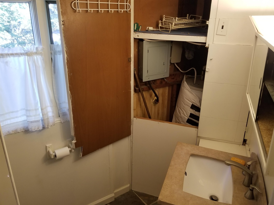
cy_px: 102
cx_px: 137
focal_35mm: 26
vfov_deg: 53.1
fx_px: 206
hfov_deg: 67.3
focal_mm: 4.25
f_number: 1.7
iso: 200
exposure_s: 1/60
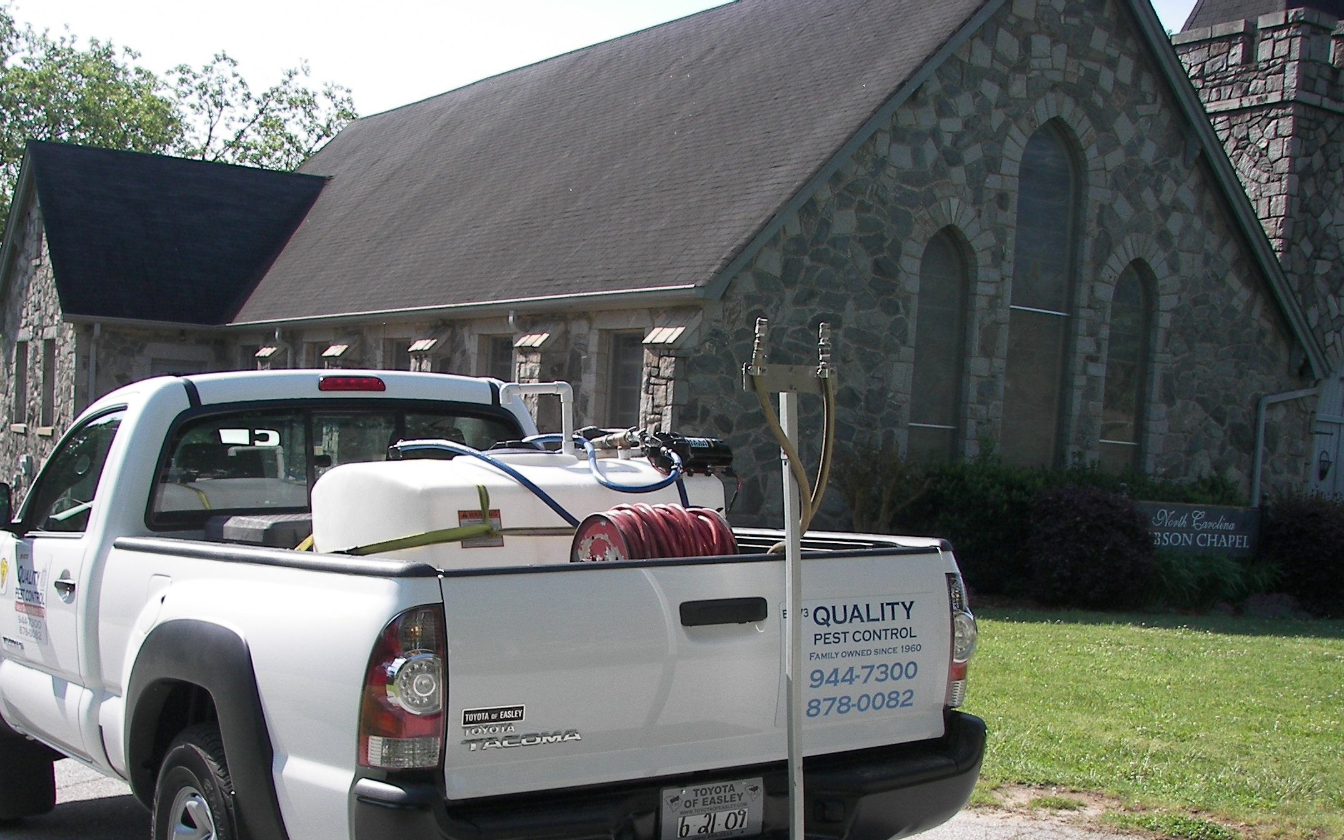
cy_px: 607
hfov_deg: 43.4
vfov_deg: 27.7
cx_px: 595
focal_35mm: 46
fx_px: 1685
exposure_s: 1/500
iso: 50
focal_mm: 6
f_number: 2.8
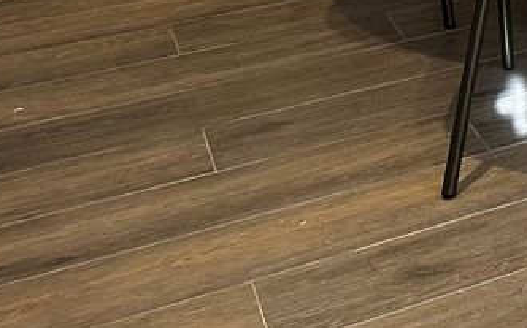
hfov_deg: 18.1
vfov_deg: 12.4
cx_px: 941
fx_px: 1320
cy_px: -334
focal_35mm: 92
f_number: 1.78
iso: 160
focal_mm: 6.86
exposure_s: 1/121
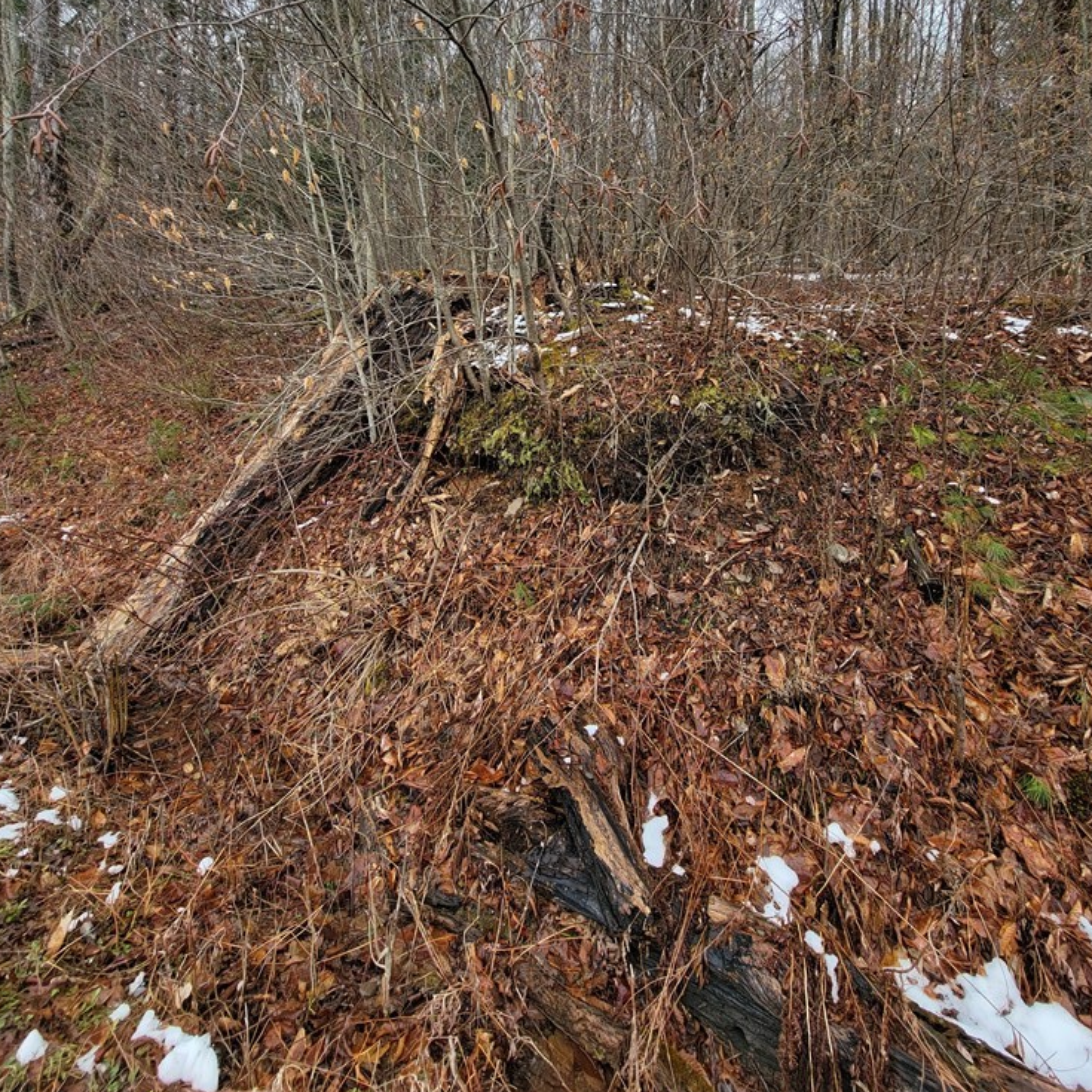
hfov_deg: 87.4
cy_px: 349
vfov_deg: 83.9
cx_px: 562
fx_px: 571
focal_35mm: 16
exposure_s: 1/591
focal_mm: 2.2
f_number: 2.2
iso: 50
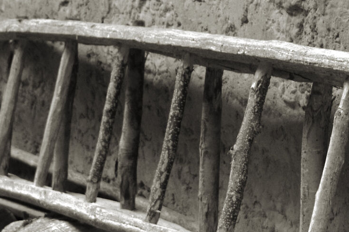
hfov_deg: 19.4
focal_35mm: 105
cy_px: 158
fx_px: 1018
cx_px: 240
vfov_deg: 13.0
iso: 1600
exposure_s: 1/320
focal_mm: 32
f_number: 4.5
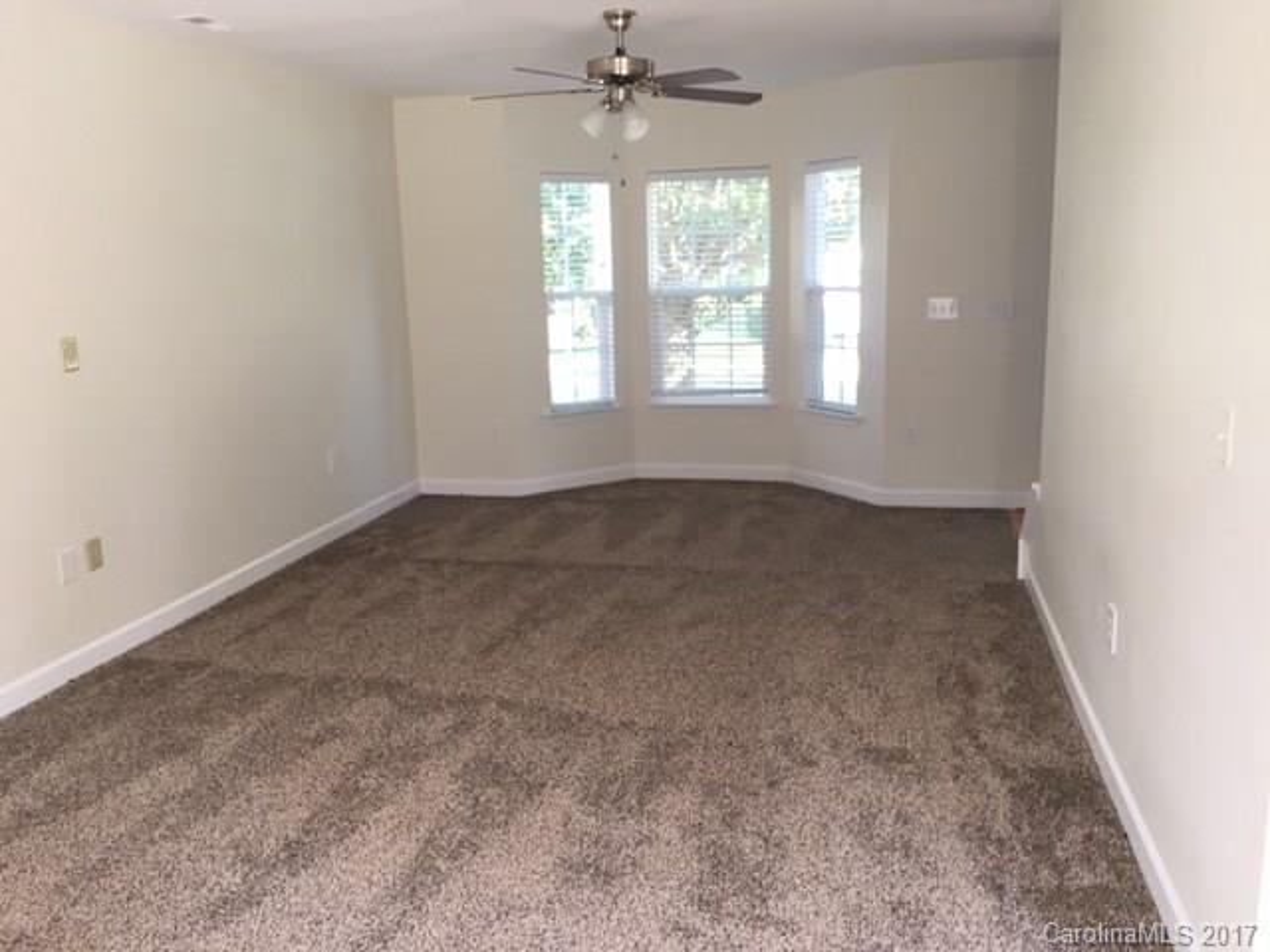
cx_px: 635
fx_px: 1064
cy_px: 476
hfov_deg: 61.7
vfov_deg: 48.2
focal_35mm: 29
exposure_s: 1/30
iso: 50
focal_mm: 4.15
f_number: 2.2
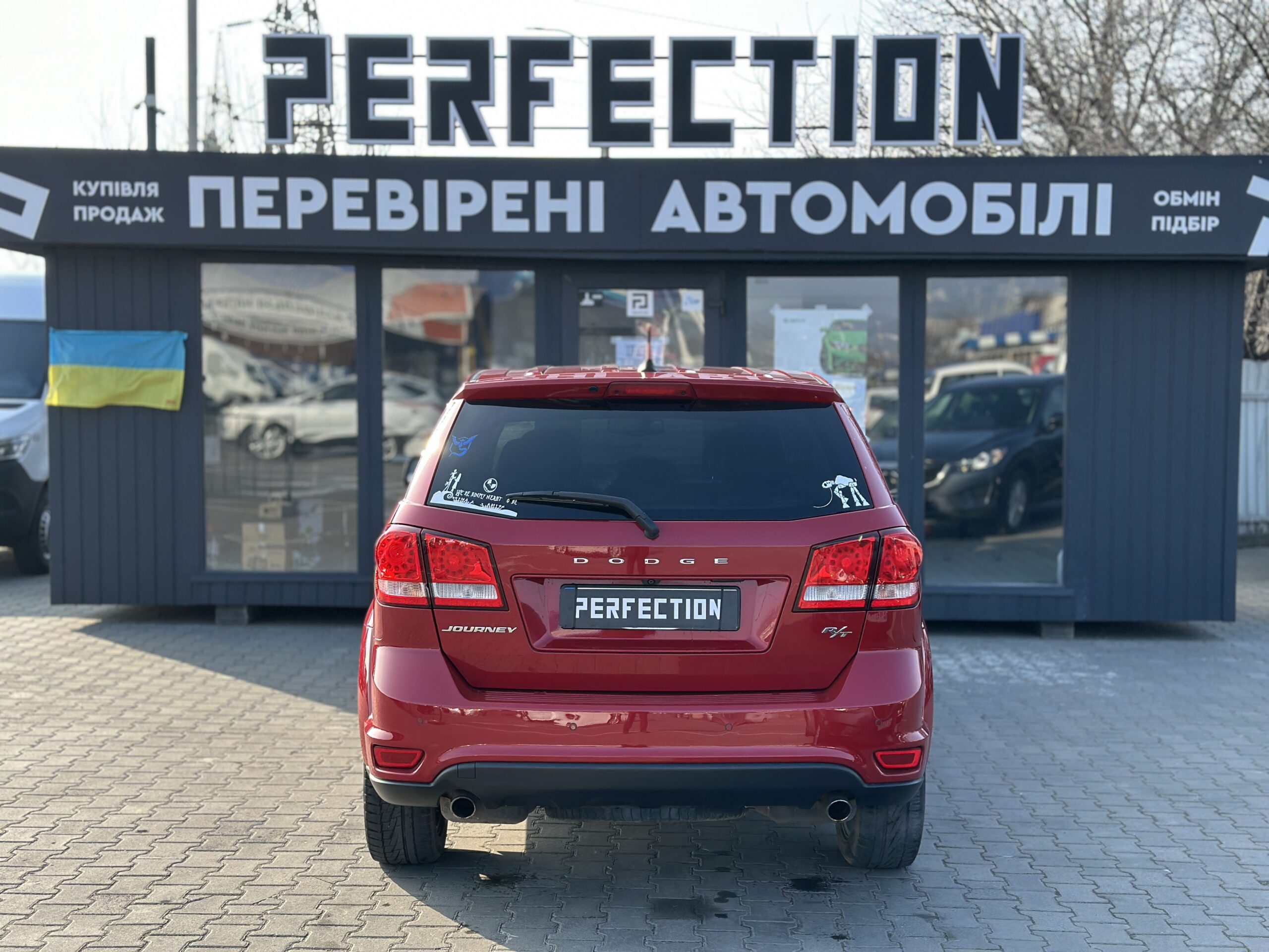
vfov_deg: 30.3
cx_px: 634
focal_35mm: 48
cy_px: 476
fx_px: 1760
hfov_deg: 39.7
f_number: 1.78
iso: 80
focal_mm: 6.86
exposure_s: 1/1242
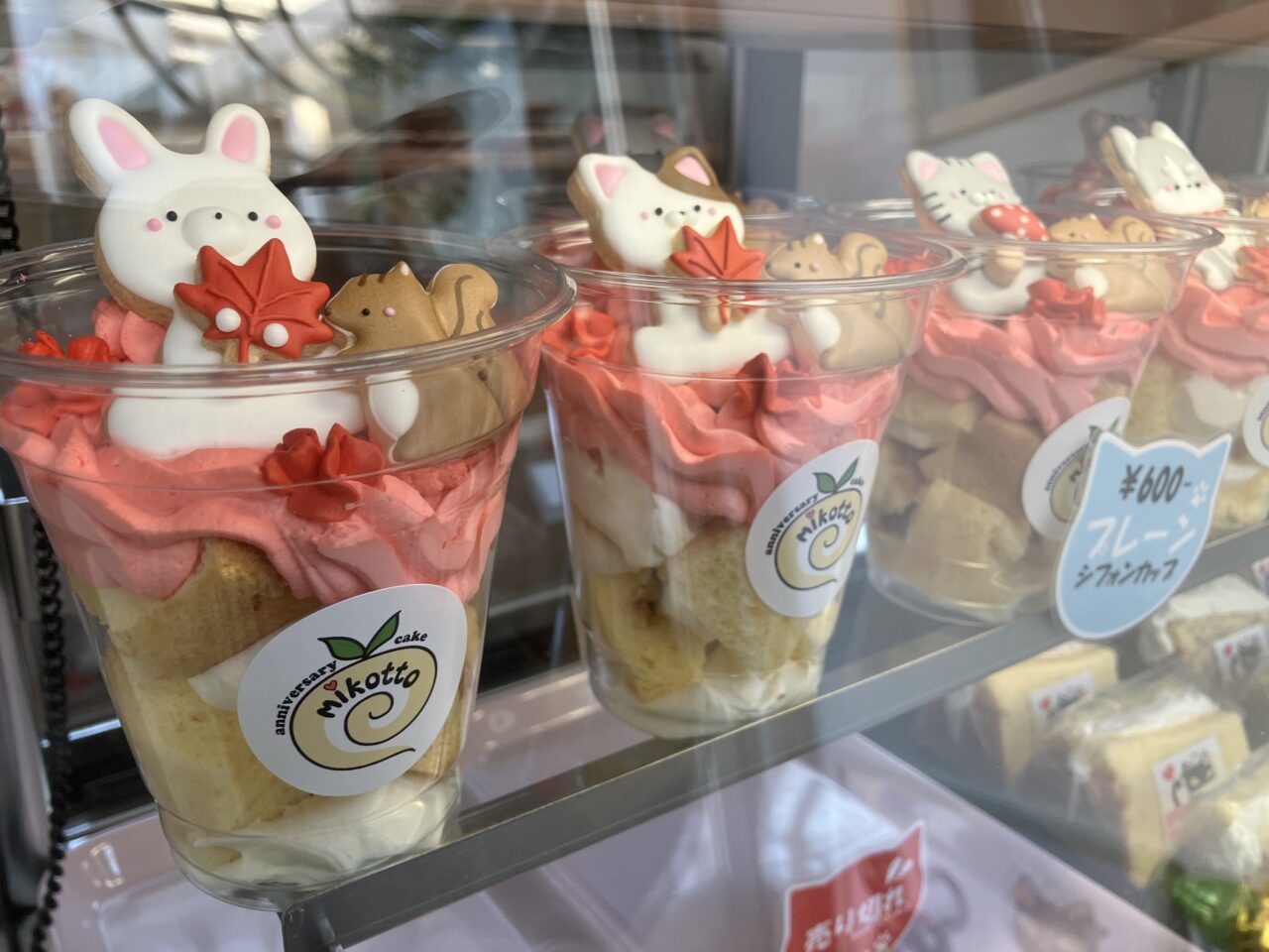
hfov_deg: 63.4
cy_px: 476
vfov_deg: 49.7
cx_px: 634
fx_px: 1026
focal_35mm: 28
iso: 40
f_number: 1.8
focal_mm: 3.99
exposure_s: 1/60
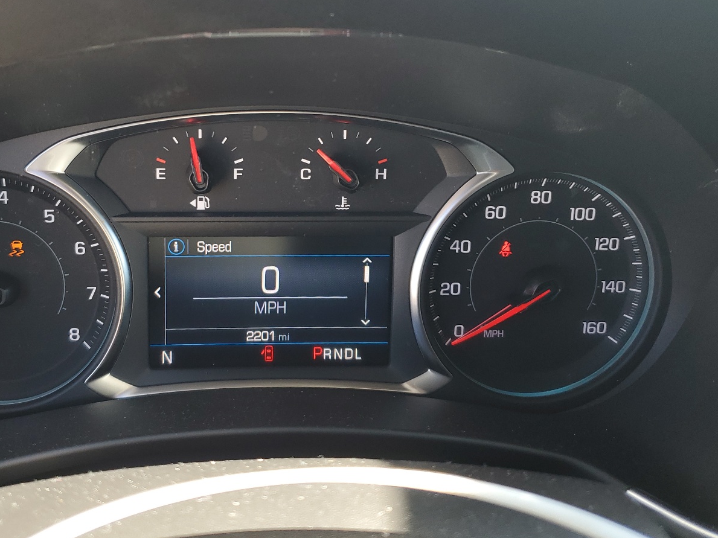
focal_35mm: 35
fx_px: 726
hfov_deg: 52.0
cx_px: 259
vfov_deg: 40.4
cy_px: 199
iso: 52
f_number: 1.5
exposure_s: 1/120
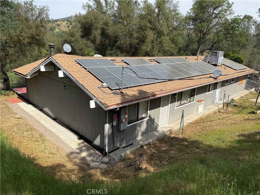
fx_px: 180
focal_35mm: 24
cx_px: 130
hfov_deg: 71.6
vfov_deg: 56.8
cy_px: 98
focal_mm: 6.76
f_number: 1.78
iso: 80
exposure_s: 1/3584
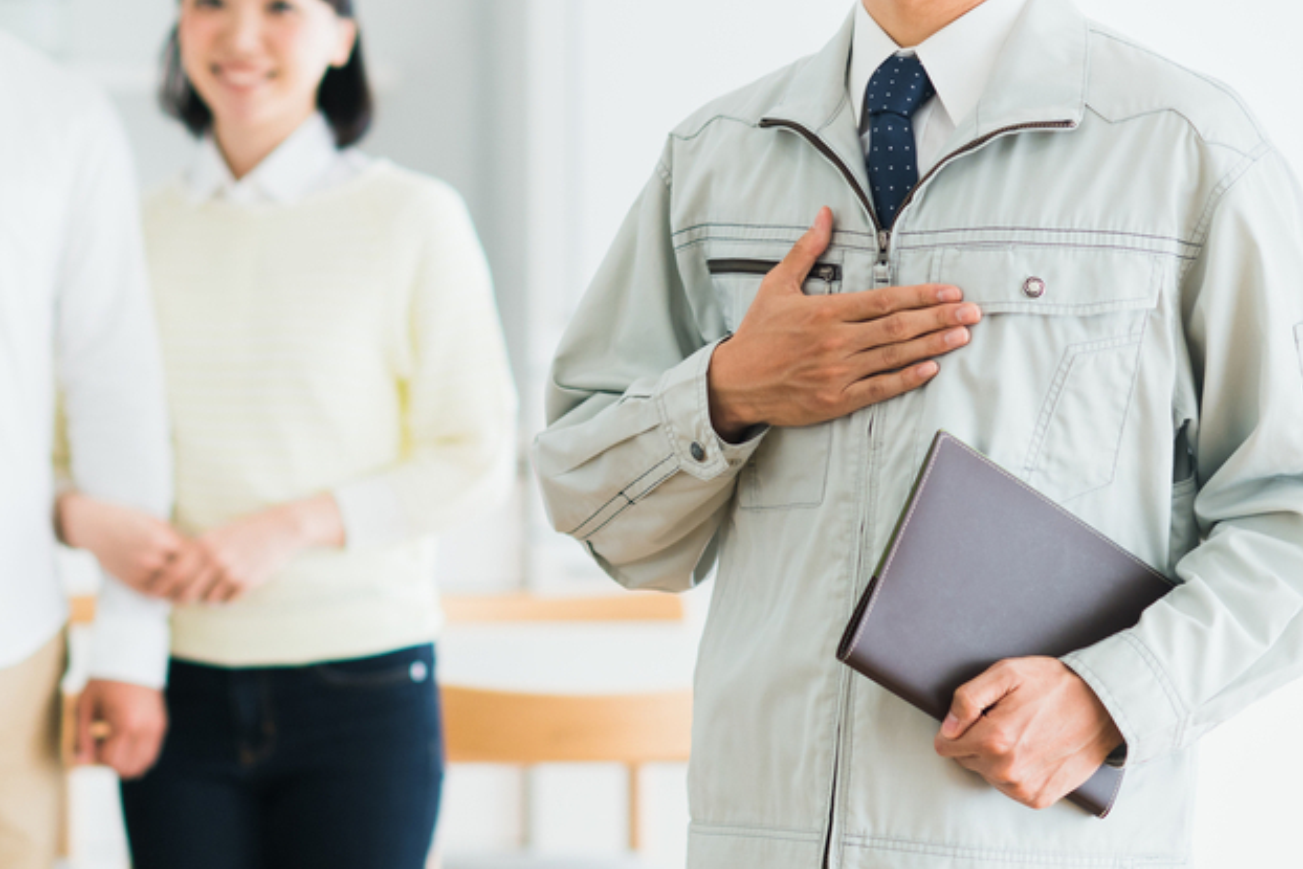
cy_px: 126
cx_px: 524
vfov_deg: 8.4
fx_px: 5937
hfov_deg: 12.5
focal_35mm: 164
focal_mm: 85
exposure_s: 1/250
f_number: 2.8
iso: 400
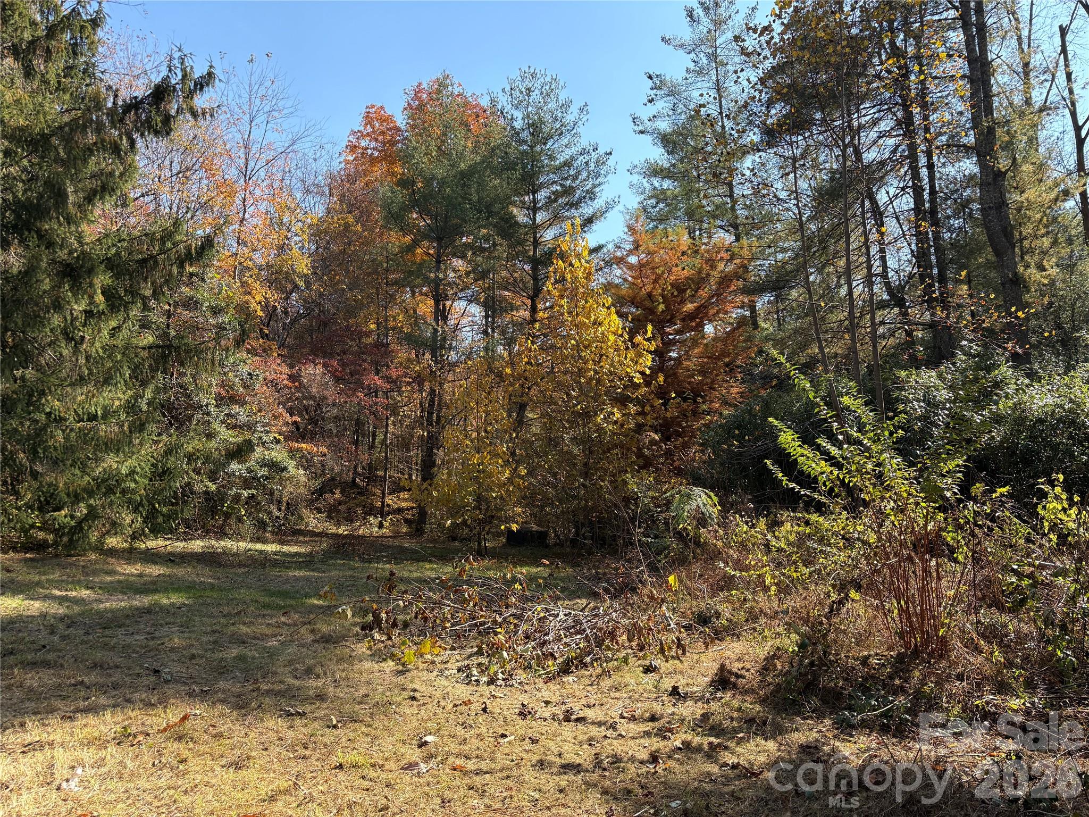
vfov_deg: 53.1
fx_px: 818
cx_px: 544
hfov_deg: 67.3
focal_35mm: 26
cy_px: 408
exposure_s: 1/850
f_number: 1.6
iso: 50
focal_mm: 5.96
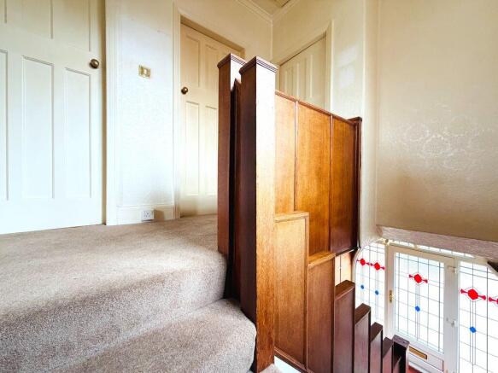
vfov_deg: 85.7
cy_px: 186
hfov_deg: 102.1
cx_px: 249
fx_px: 201
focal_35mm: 14
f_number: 2.2
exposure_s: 1/121
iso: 320
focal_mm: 2.22
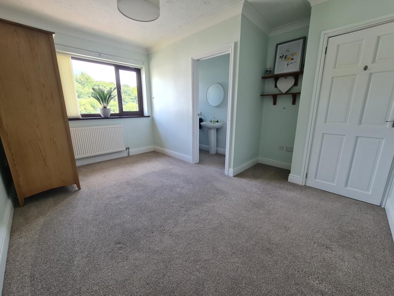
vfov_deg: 89.9
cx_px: 197
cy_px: 148
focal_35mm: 13
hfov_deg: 106.2
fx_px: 148
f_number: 2.2
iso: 125
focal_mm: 2.2
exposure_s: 1/100
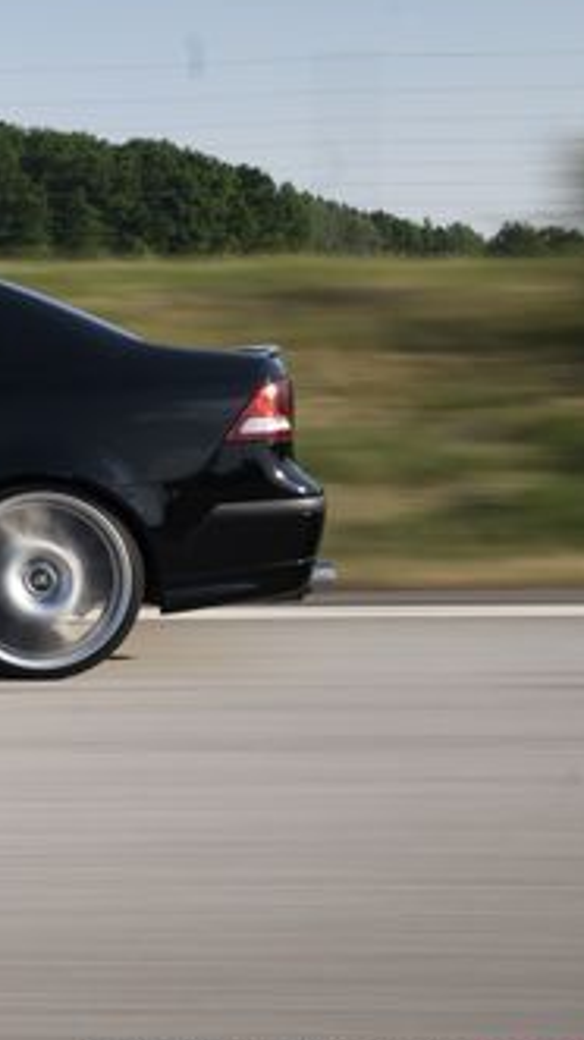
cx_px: -380
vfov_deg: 28.9
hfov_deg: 14.9
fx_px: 2011
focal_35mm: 73
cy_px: 427
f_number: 11
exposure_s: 1/30
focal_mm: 24
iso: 100
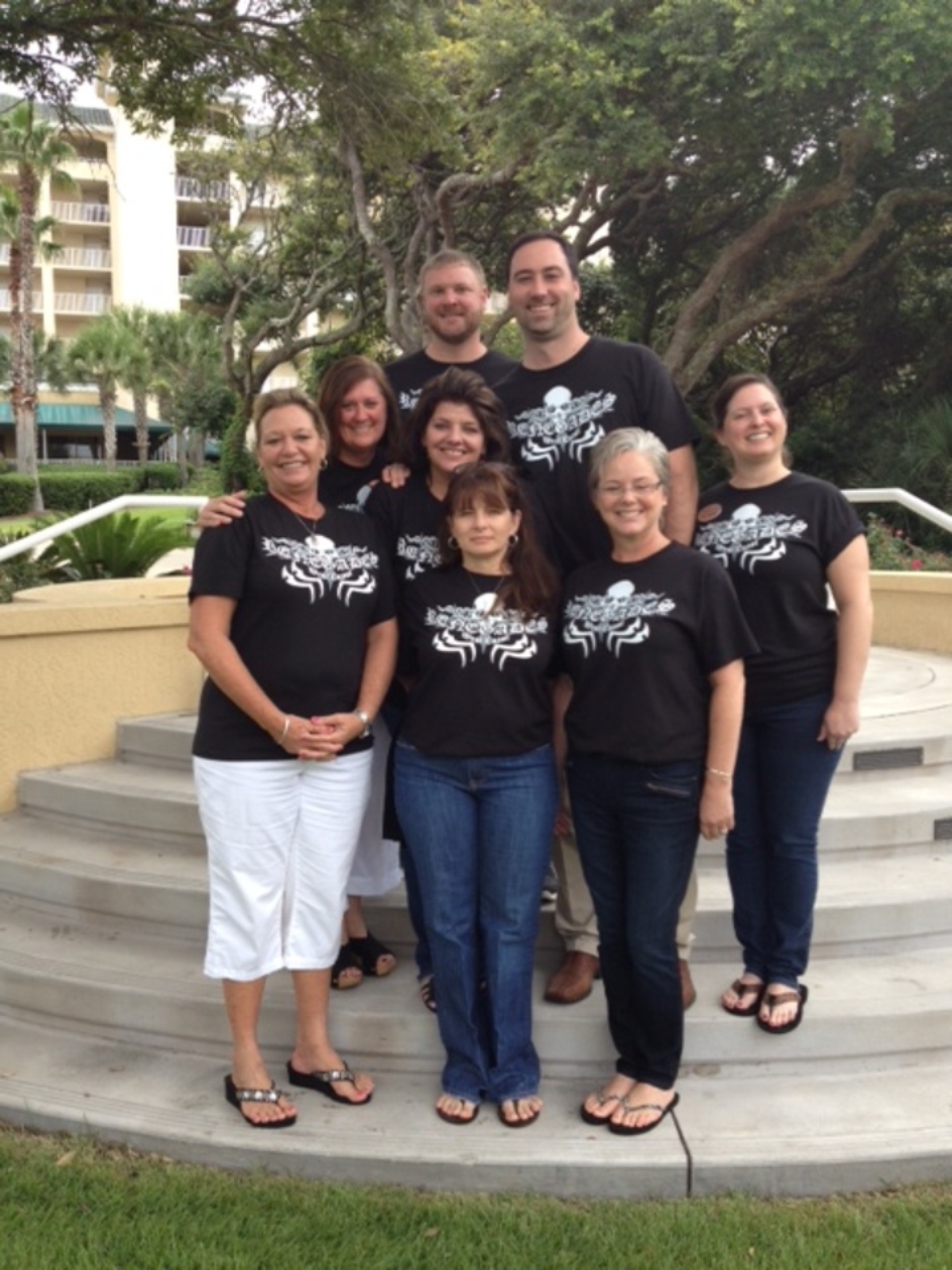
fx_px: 1283
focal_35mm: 35
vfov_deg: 52.6
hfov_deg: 40.7
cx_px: 476
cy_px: 635
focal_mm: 4.28
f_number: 2.4
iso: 50
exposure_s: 1/267
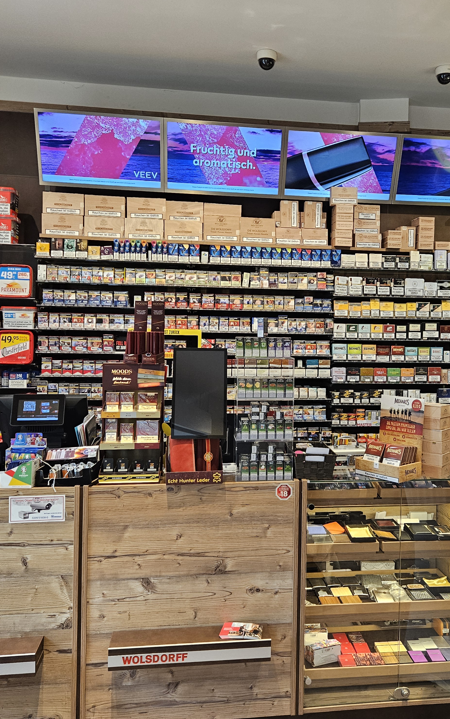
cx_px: 280
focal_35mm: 33
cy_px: 362
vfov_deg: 58.1
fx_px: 648
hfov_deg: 38.1
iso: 250
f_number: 1.8
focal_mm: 5.4
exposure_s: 1/180
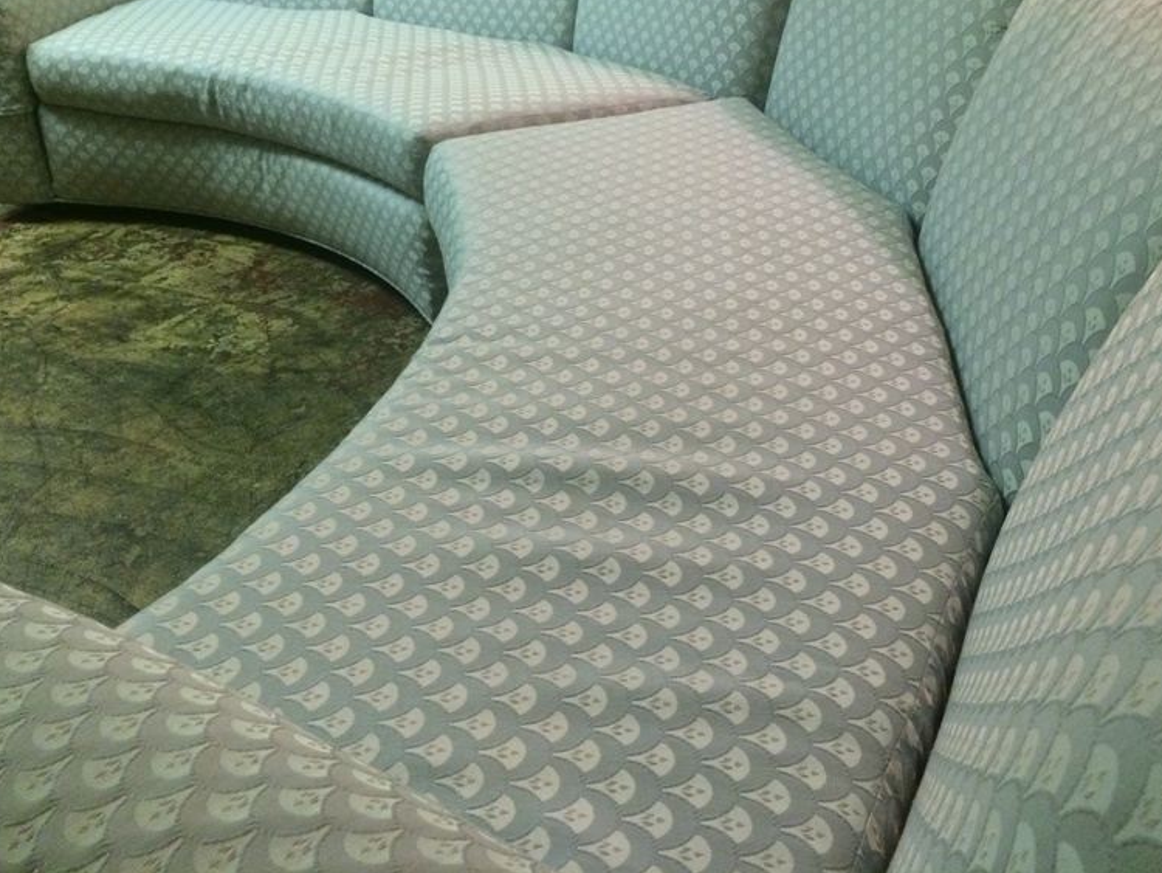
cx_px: 618
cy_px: 356
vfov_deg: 39.5
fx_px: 1209
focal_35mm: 36
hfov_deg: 51.3
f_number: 2.2
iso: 320
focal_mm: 4.12
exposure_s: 1/30
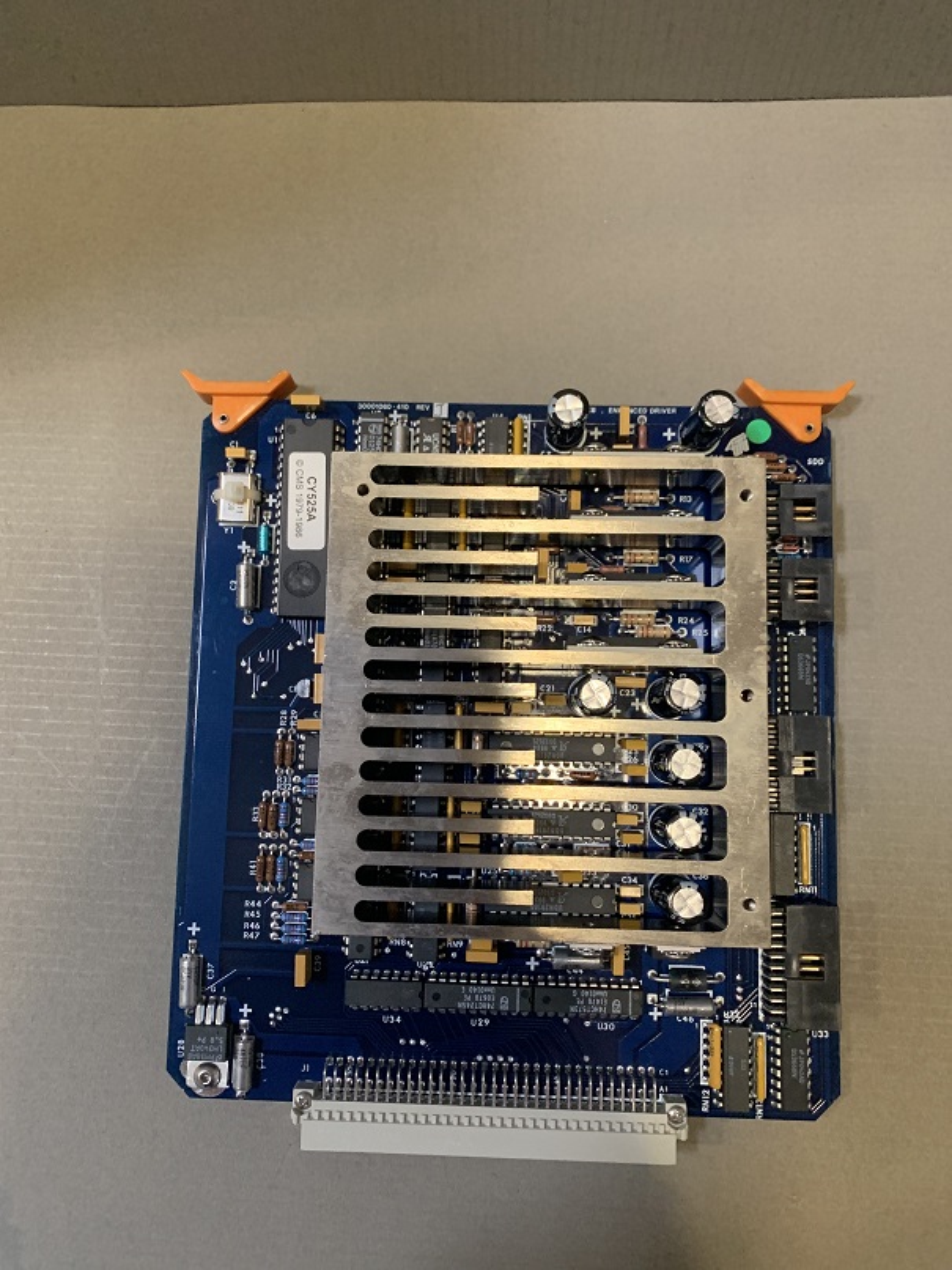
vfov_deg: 67.3
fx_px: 954
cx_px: 476
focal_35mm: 26
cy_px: 635
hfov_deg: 53.1
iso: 400
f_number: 1.8
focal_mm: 4.25
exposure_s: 1/40
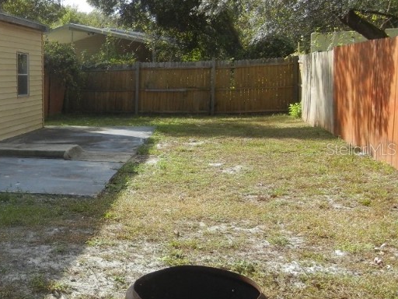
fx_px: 690
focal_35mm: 60
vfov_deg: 24.4
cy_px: 149
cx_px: 2
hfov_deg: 30.0
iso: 160
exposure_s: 1/654
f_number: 3.5
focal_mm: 5.4
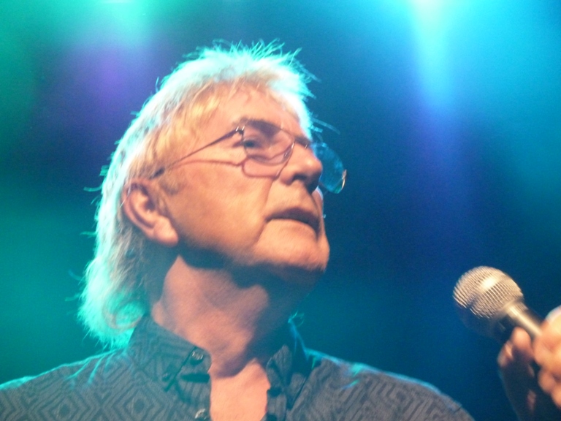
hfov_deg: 17.7
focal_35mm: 111
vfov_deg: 13.3
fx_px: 1799
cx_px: 280
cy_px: 210
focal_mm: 18.2
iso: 800
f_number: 4.4
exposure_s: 1/50
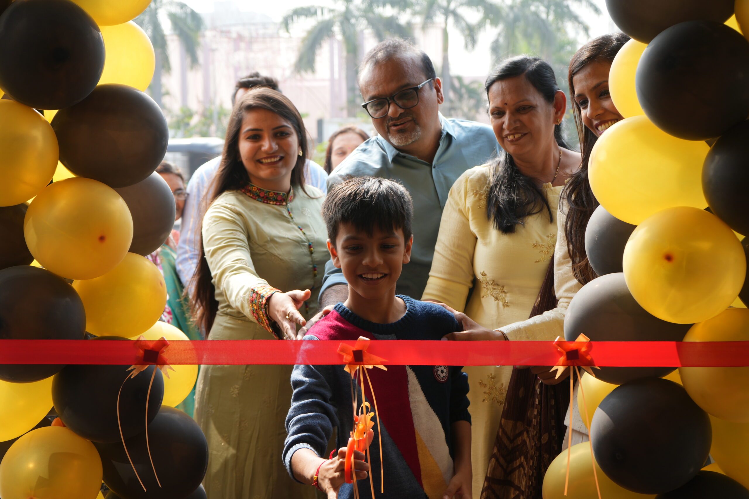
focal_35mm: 51
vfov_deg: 26.5
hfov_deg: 38.9
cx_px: 374
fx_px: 1061
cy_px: 250
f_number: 5.6
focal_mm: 51
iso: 100
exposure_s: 1/100
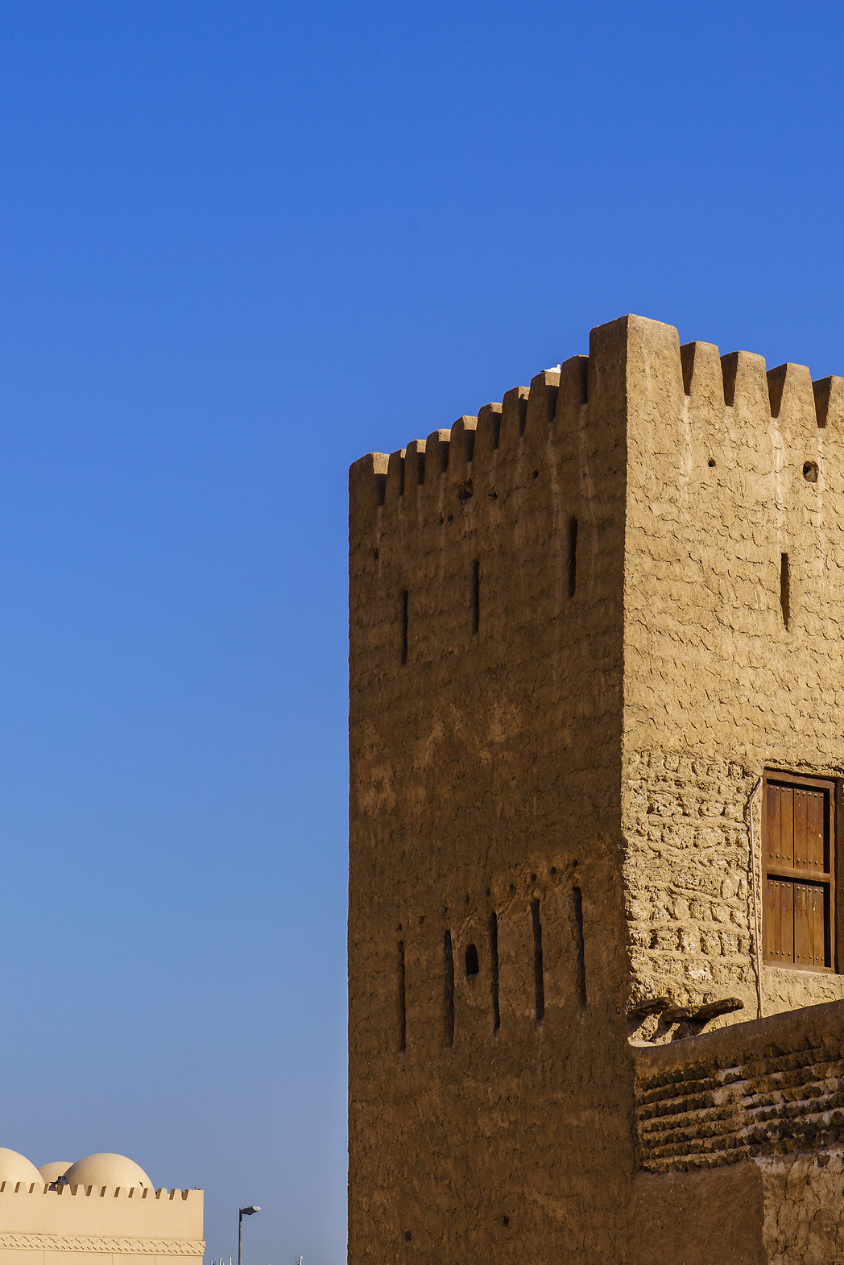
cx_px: 504
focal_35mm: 84
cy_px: 624
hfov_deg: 16.3
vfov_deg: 24.2
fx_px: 2952
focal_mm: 55
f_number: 11
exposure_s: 1/200
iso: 100
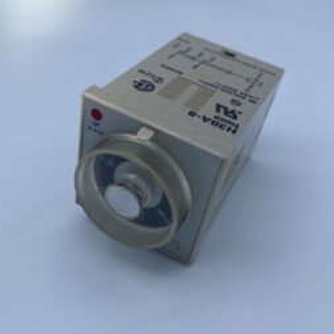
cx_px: 156
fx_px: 393
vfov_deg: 46.0
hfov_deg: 46.0
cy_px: 157
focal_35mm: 36
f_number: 1.8
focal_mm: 4.25
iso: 32
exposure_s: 1/1927
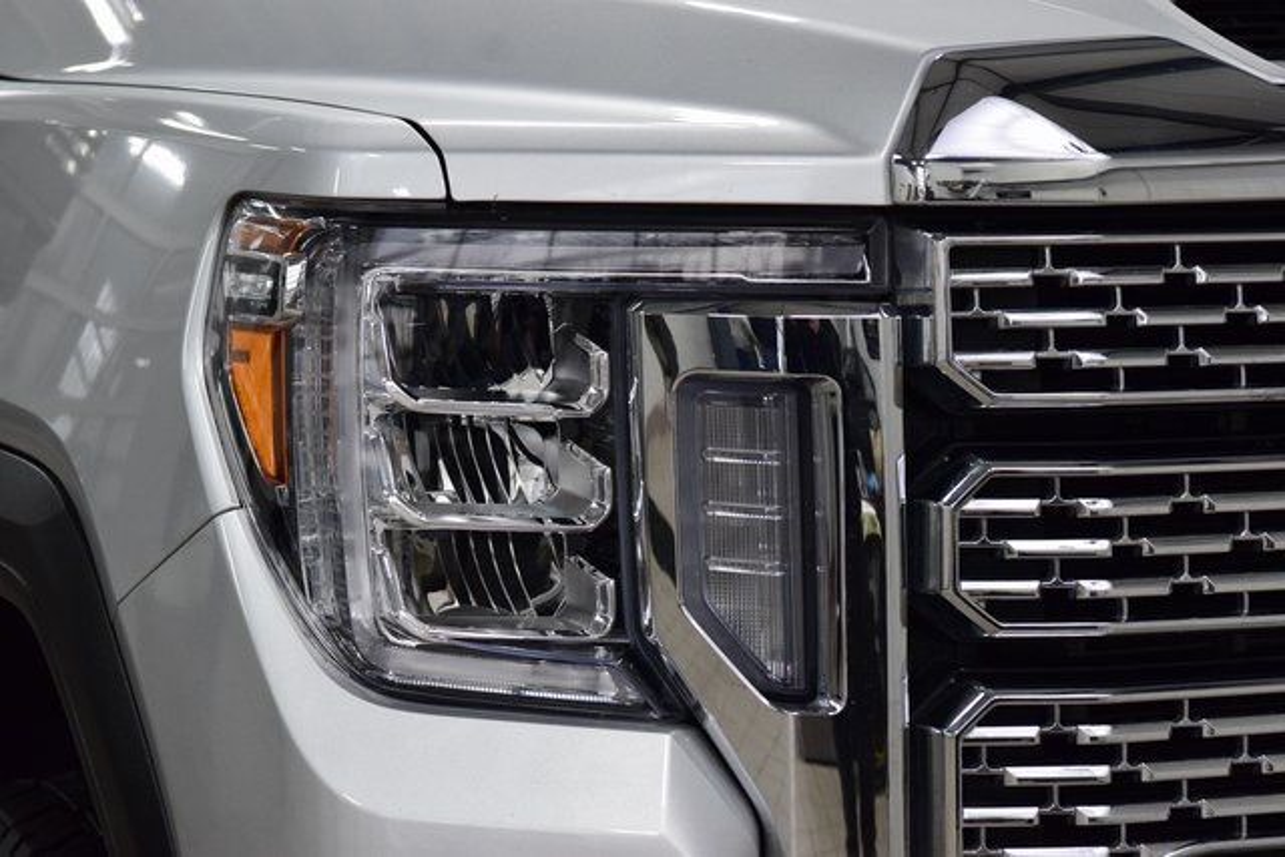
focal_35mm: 105
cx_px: 642
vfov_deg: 13.0
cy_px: 428
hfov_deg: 19.5
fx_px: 3749
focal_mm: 70
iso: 1600
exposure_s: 1/125
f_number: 5.6
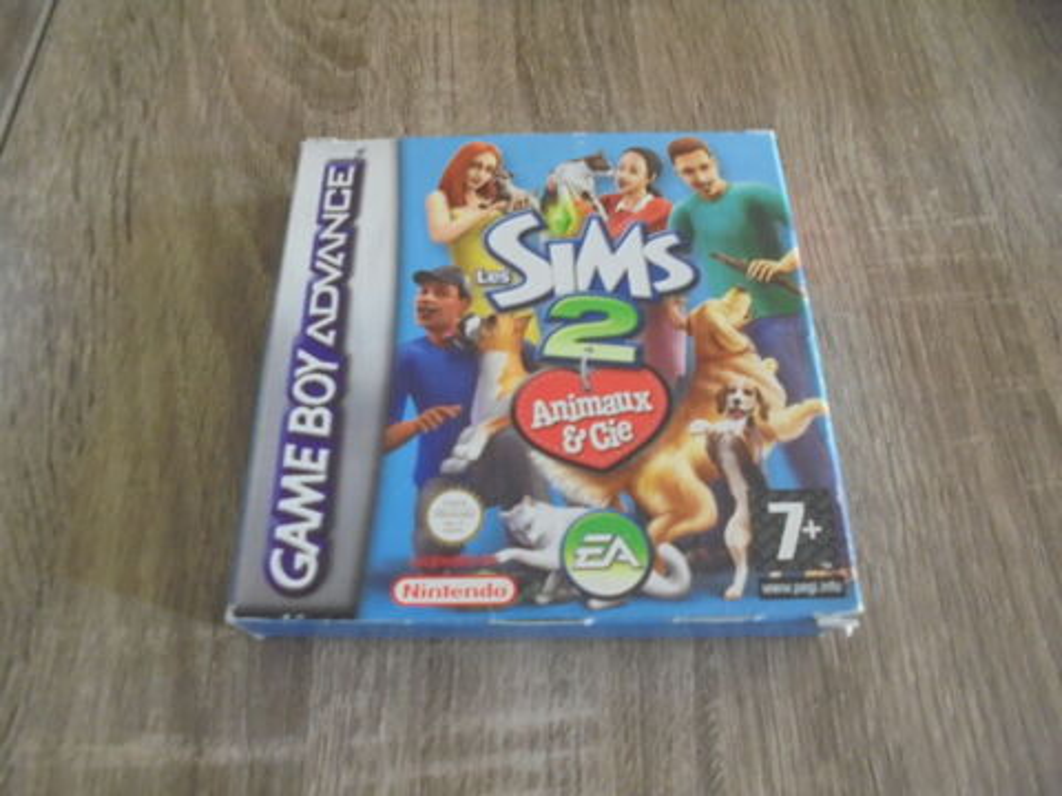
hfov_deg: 67.3
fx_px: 798
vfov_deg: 53.1
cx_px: 531
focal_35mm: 26
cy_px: 398
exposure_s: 1/13
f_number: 3.5
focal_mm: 4.6
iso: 400
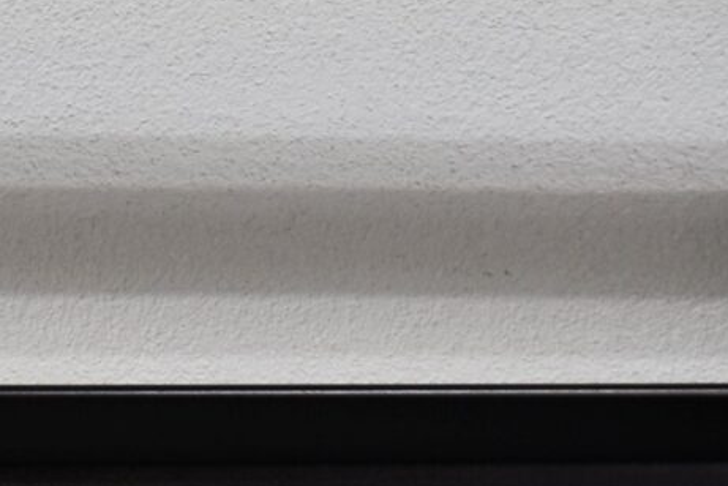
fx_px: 3536
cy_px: 151
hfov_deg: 10.1
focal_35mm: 175
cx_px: -1099
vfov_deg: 7.9
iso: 400
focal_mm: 21
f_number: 5.6
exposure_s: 1/125
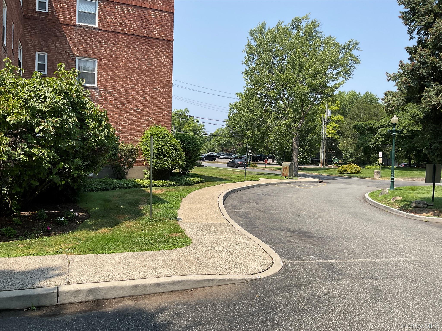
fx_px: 370
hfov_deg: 61.7
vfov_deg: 48.2
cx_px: 221
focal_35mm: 29
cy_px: 166
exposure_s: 1/1490
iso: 16
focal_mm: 3
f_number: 1.8
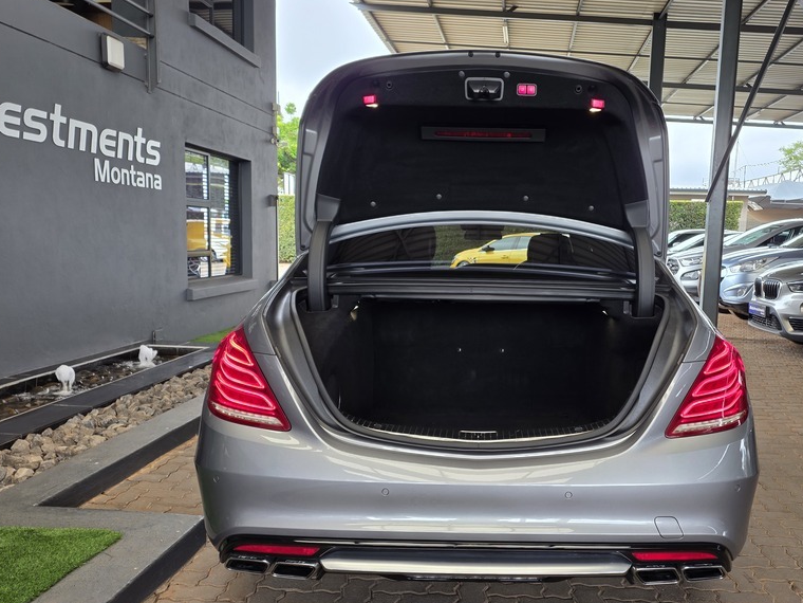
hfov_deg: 57.8
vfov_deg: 45.4
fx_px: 719
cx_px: 491
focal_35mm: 31
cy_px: 314
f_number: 1.7
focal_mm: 6.25
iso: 32
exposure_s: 1/50
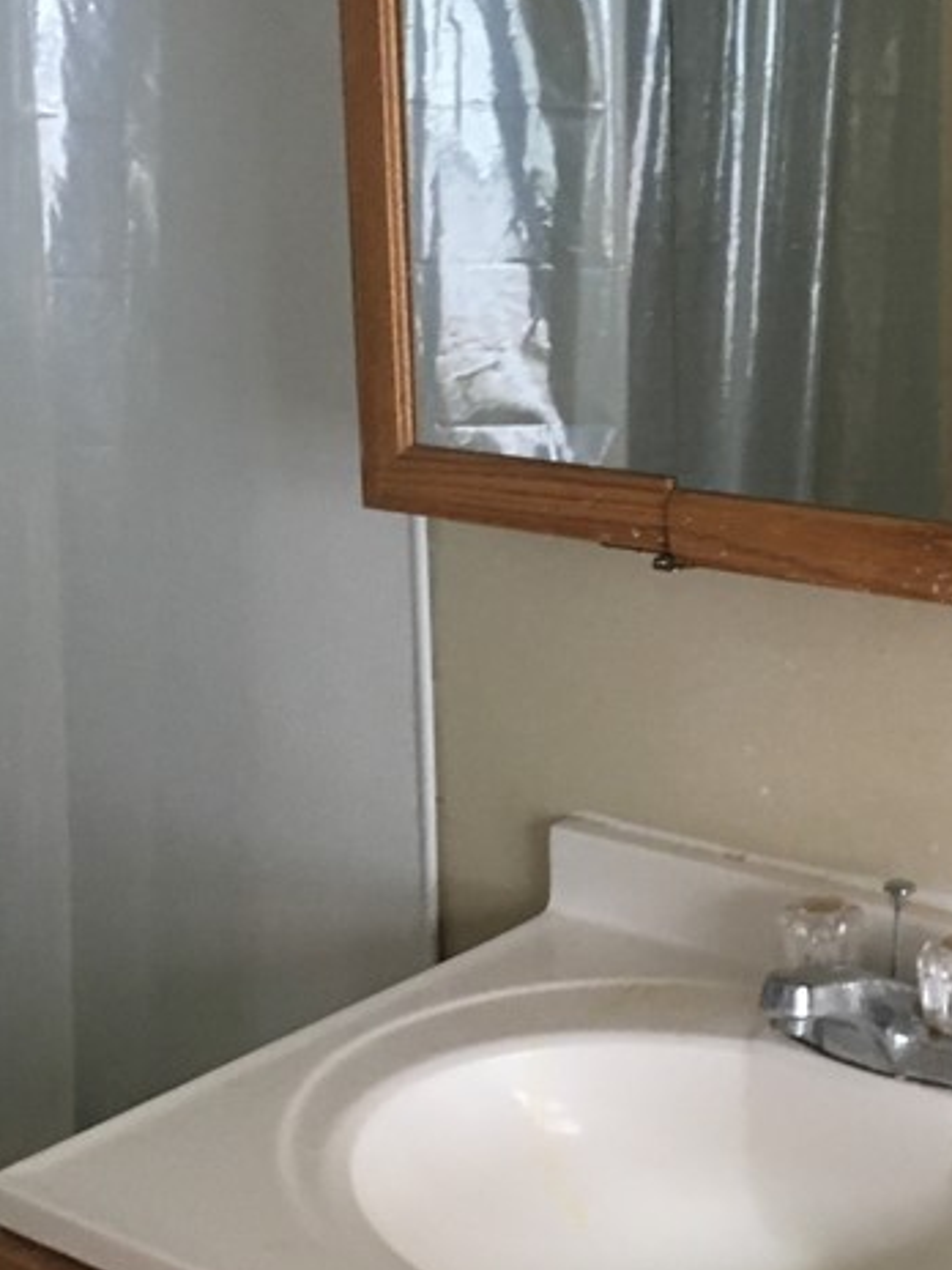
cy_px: 512
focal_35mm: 64
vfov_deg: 30.2
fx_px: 2347
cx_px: 763
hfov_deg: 22.6
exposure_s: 1/30
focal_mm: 4.15
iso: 125
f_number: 2.2
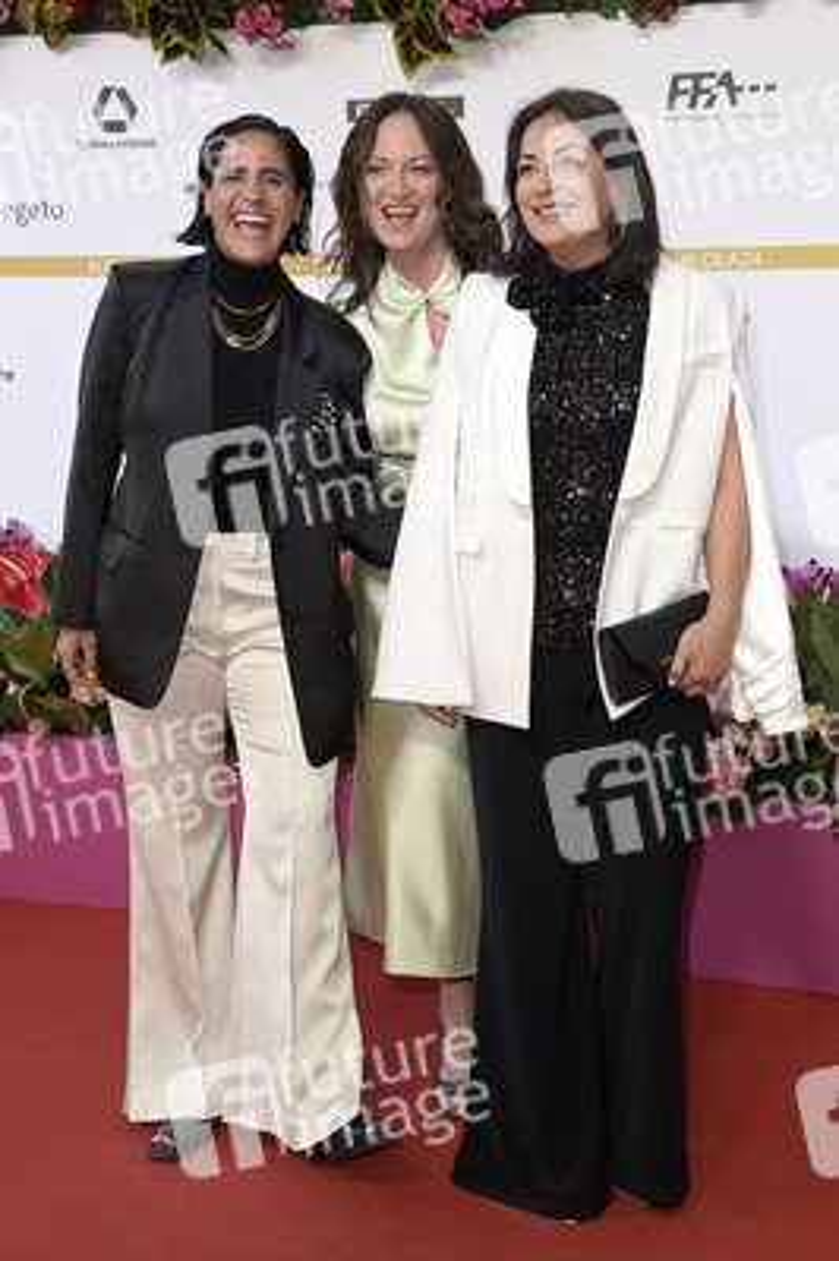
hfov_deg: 25.9
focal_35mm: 52
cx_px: 420
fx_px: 1821
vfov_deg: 38.2
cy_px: 630
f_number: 5
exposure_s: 1/250
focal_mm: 52
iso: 640
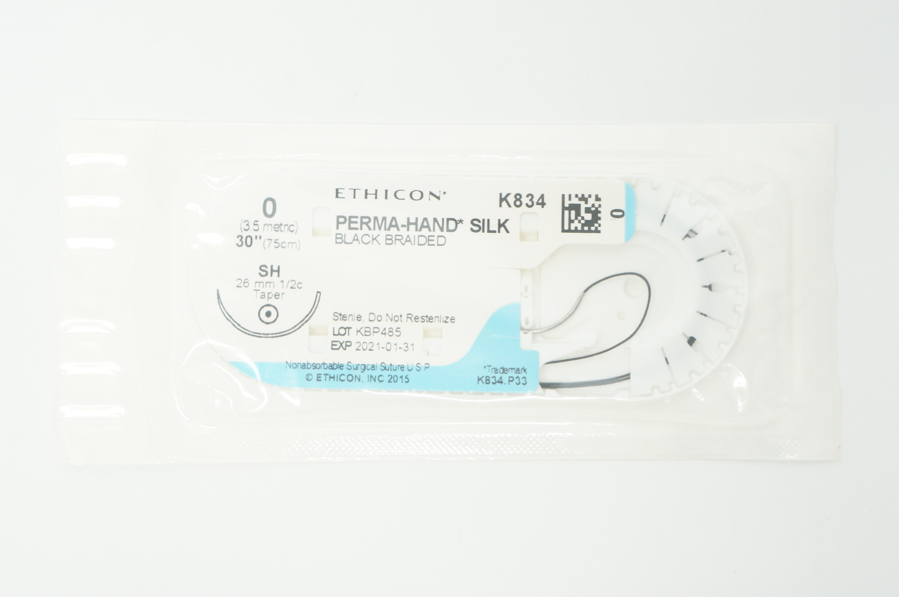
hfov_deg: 35.1
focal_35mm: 57
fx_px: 1422
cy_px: 298
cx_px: 450
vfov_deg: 23.7
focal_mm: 38
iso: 400
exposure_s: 1/15
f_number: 9
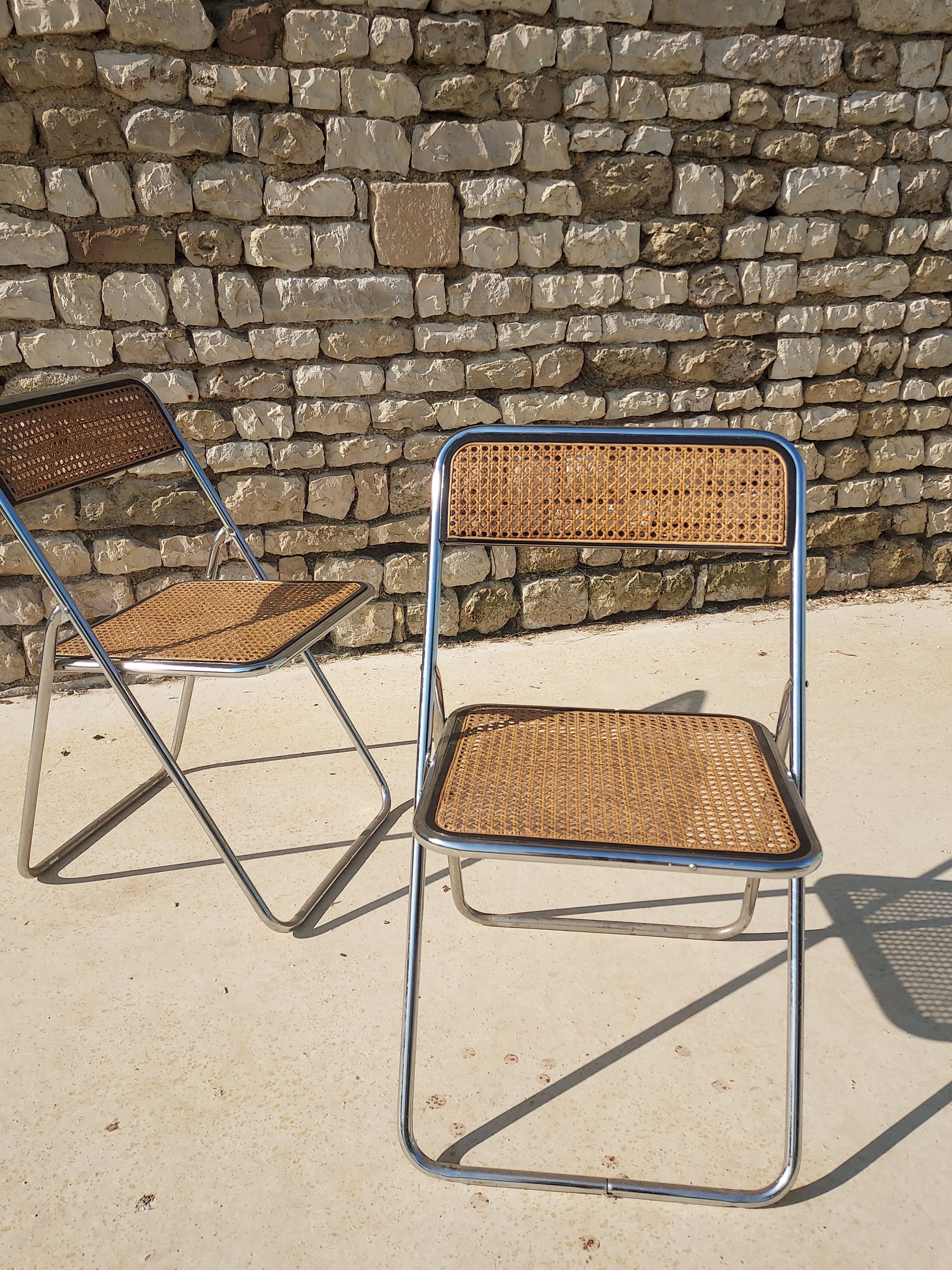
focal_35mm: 28
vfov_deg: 63.4
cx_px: 471
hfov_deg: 49.7
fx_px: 1027
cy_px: 661
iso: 40
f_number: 1.8
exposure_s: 1/1257
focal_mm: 4.6
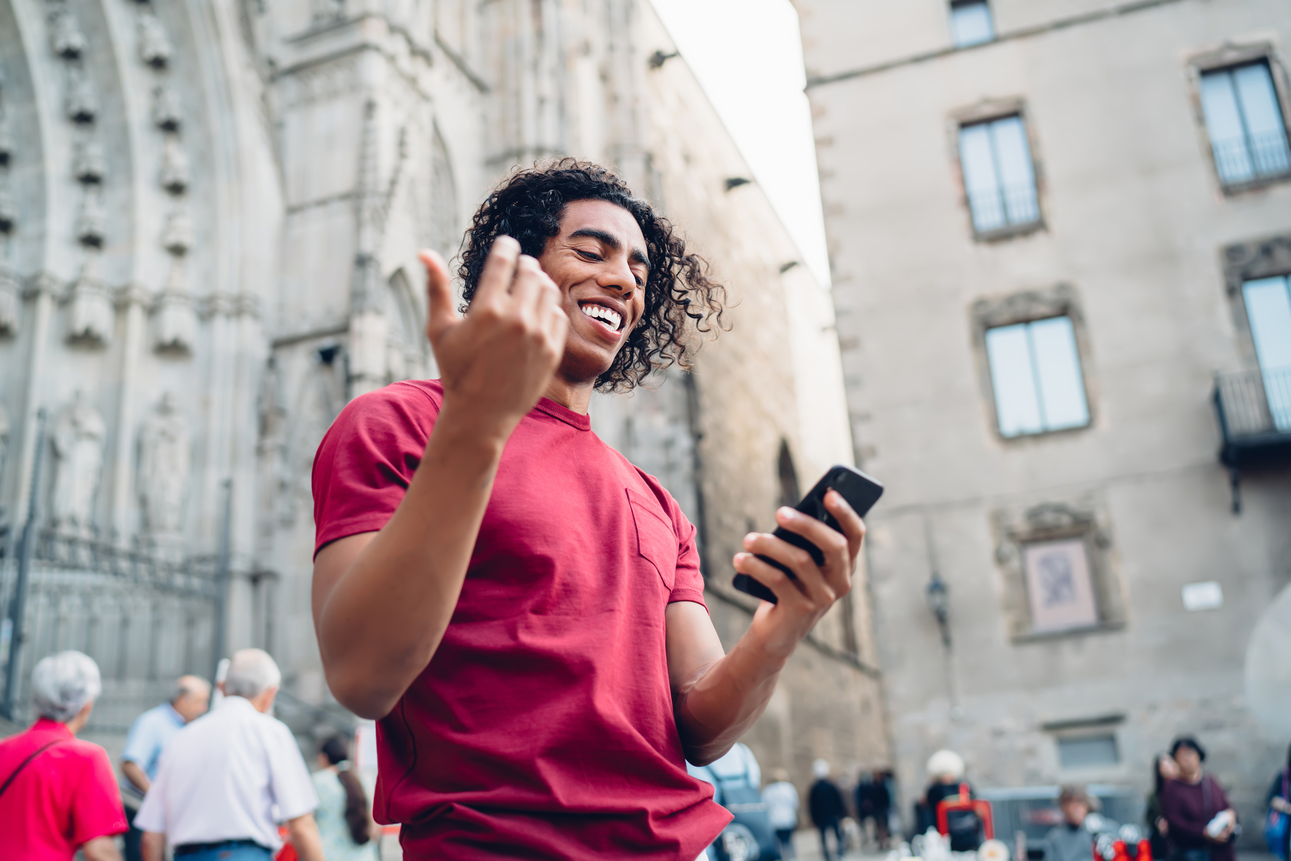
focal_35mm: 35
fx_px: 1255
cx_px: 646
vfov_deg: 37.9
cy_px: 430
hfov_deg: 54.4
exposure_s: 1/250
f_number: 2.8
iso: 200
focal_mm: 35
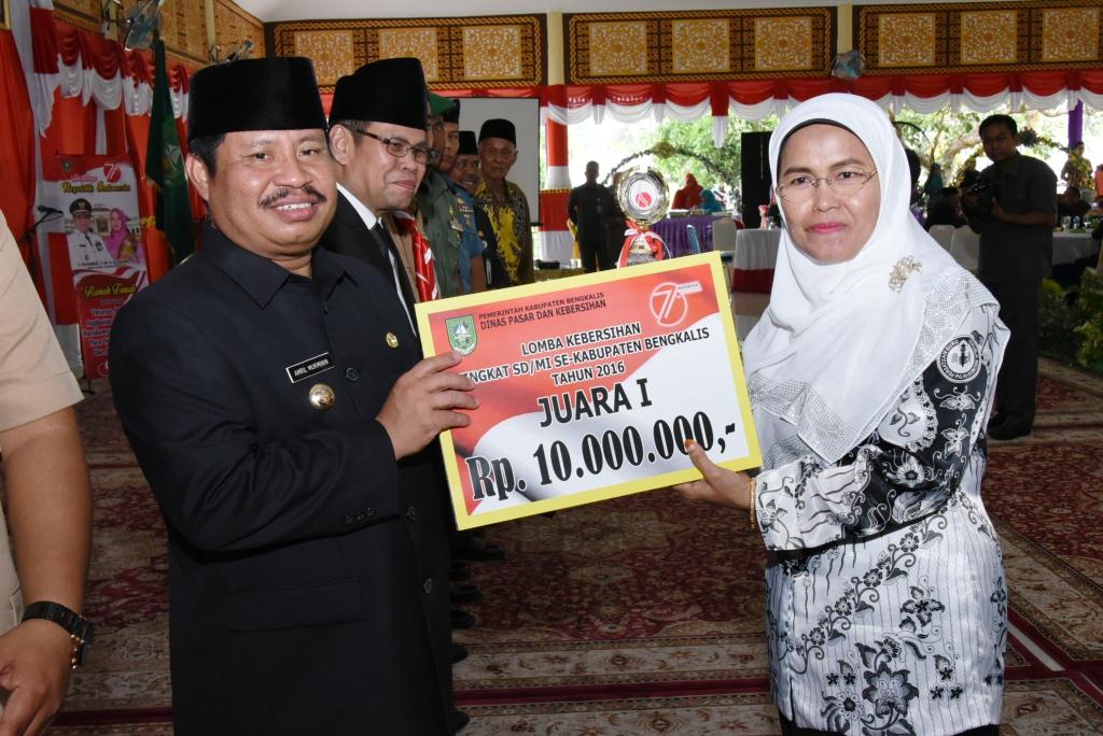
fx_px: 1349
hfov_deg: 44.5
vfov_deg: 30.6
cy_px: 368
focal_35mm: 44
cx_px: 552
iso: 5000
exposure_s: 1/160
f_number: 16
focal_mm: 44
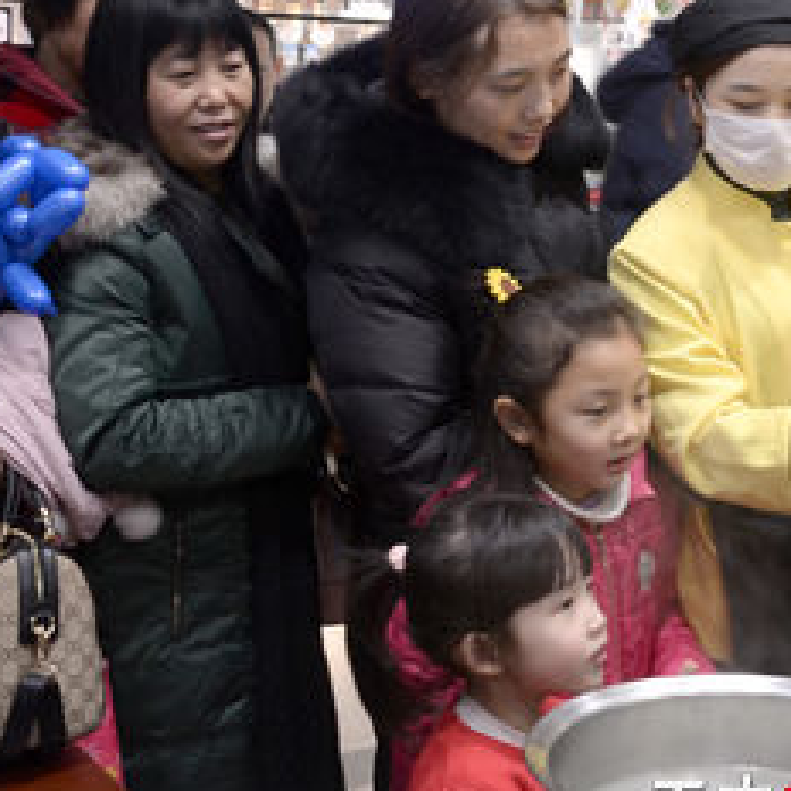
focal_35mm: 63
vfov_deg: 26.9
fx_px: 1629
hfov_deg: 25.9
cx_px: 798
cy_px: 193
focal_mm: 18
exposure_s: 1/25
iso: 400
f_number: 3.5
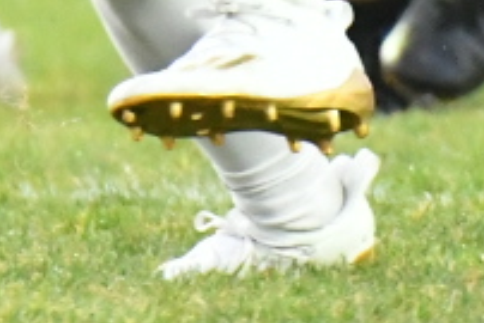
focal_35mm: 3245
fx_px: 43657
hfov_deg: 0.6
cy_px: -758
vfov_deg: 0.4
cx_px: 110
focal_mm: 270
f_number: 2.8
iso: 6400
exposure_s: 1/1250
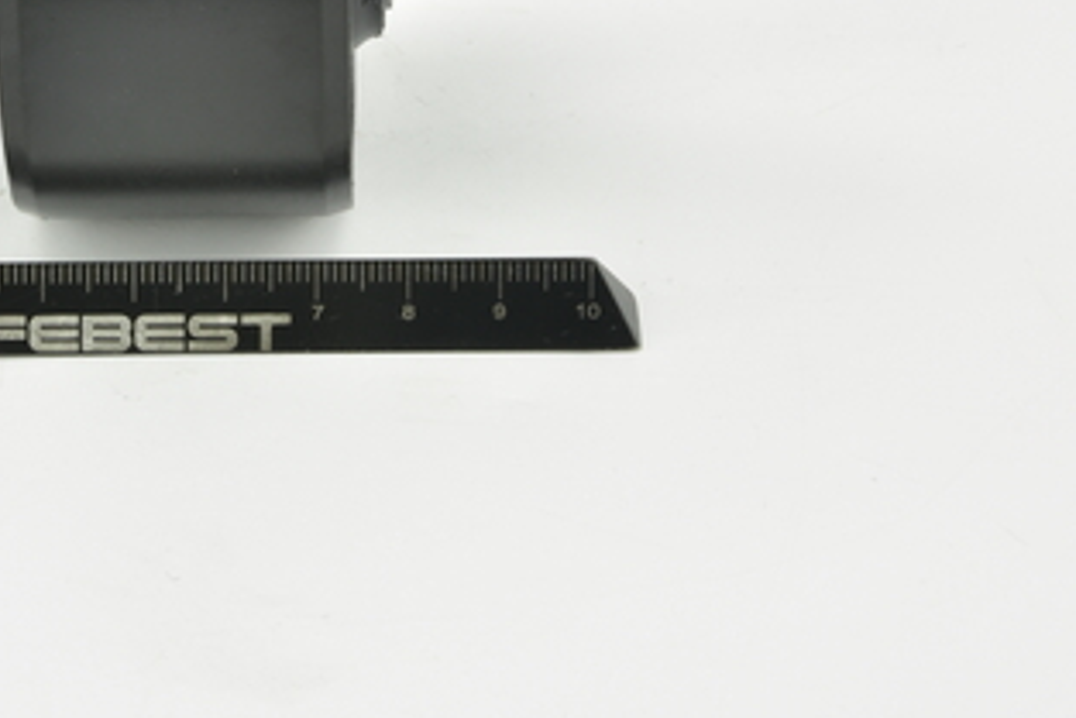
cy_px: 7
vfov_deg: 9.9
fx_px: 4126
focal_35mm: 138
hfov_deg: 14.8
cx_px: 210
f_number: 29
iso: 64
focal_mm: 60
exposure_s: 1/2.5
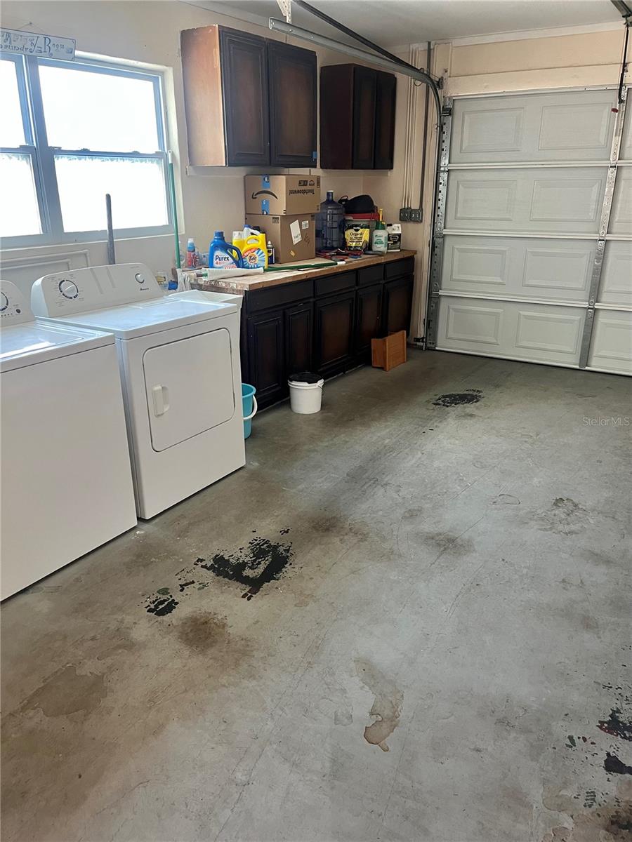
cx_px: 316
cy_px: 421
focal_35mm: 26
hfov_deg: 53.1
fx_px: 633
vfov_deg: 67.3
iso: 250
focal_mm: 5.1
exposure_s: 1/60
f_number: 1.6
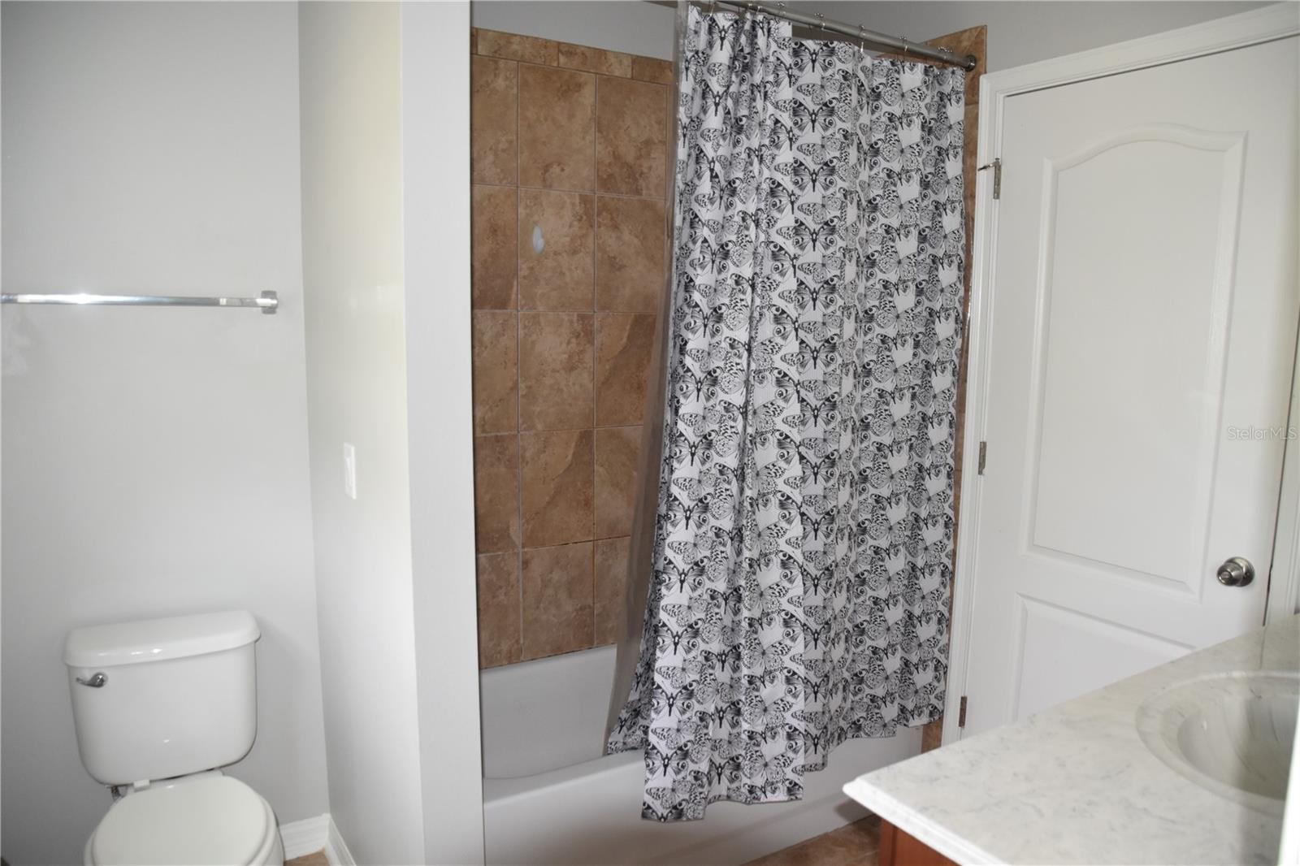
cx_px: 650
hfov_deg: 73.8
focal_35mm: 24
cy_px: 433
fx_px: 866
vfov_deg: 53.1
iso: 800
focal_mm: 16
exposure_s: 1/80
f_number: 4.5
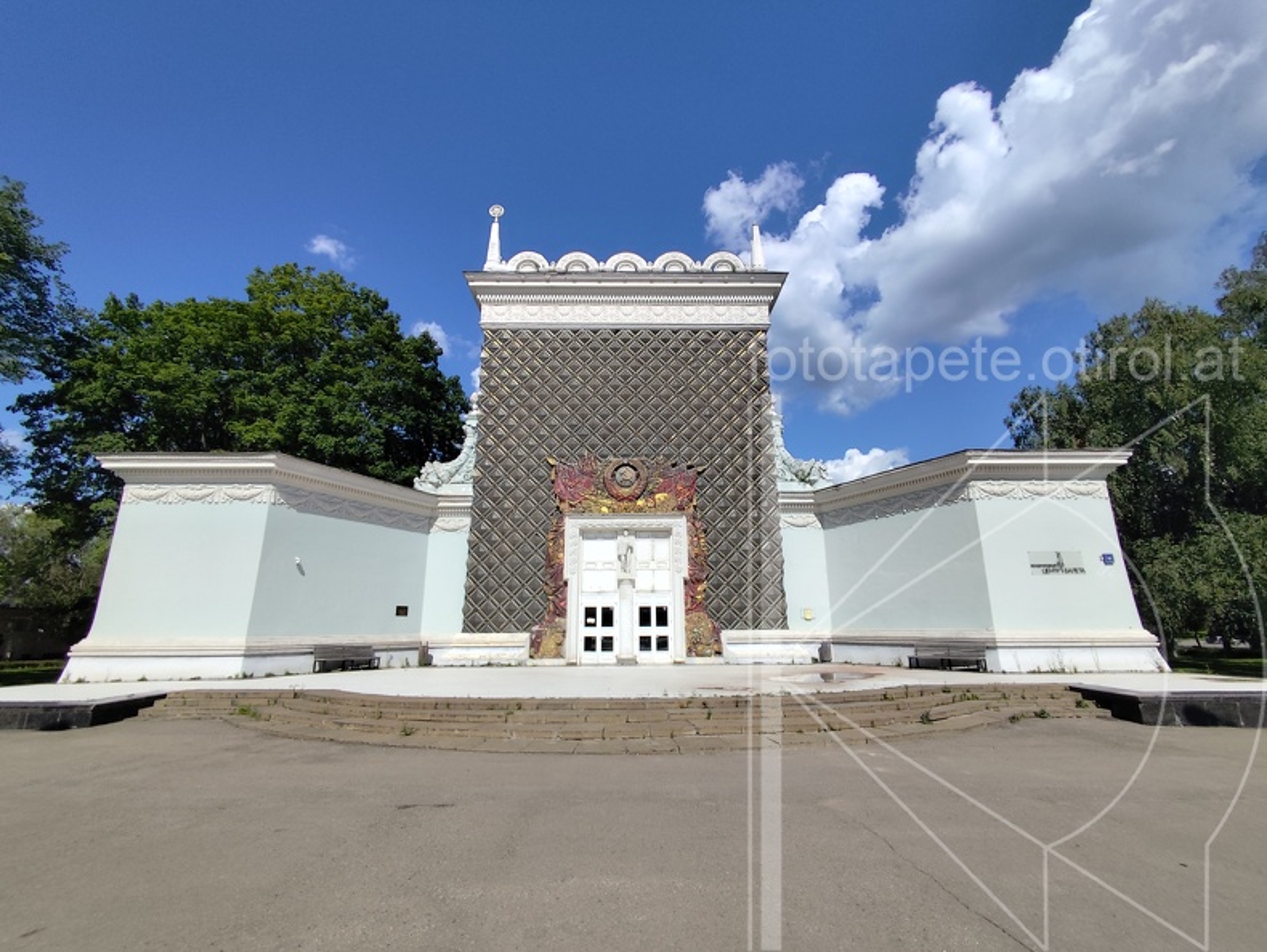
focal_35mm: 16
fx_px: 586
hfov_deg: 94.4
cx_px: 634
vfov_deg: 78.2
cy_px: 476
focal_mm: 1.65
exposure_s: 1/2764
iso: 50
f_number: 2.2
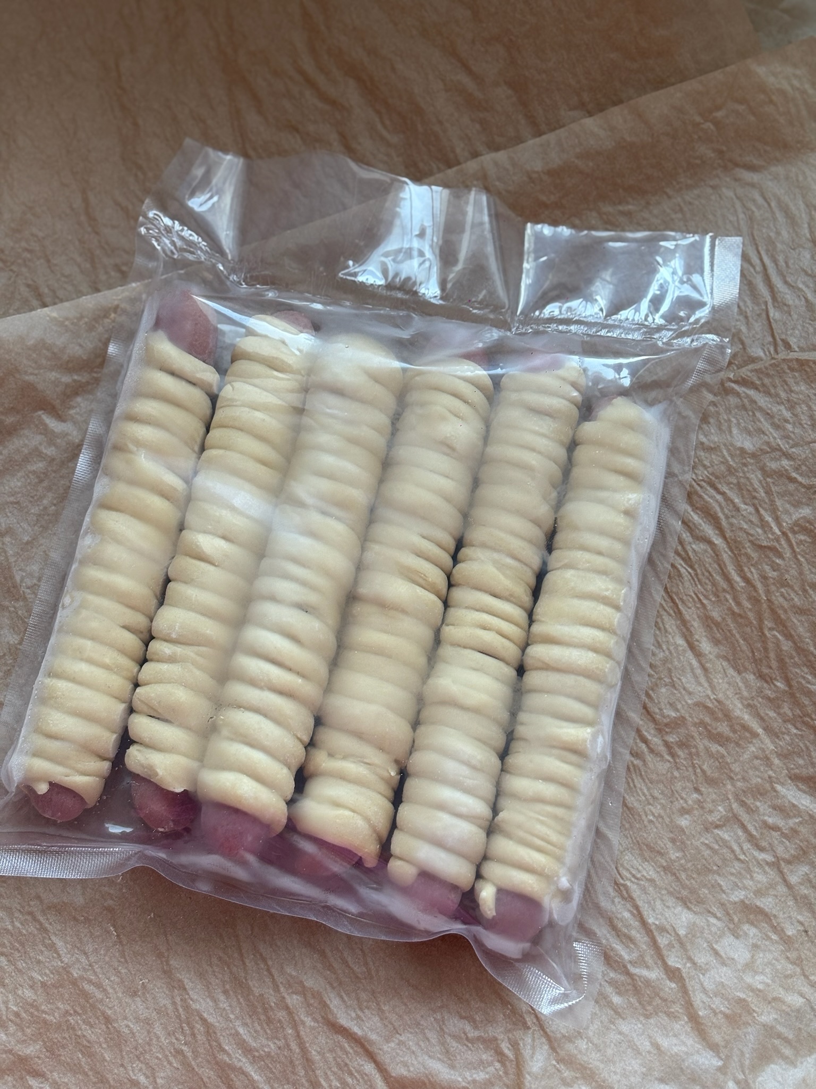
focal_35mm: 52
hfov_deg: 28.0
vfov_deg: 36.8
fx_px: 1634
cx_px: 408
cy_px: 544
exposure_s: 1/60
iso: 64
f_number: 1.6
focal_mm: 5.96
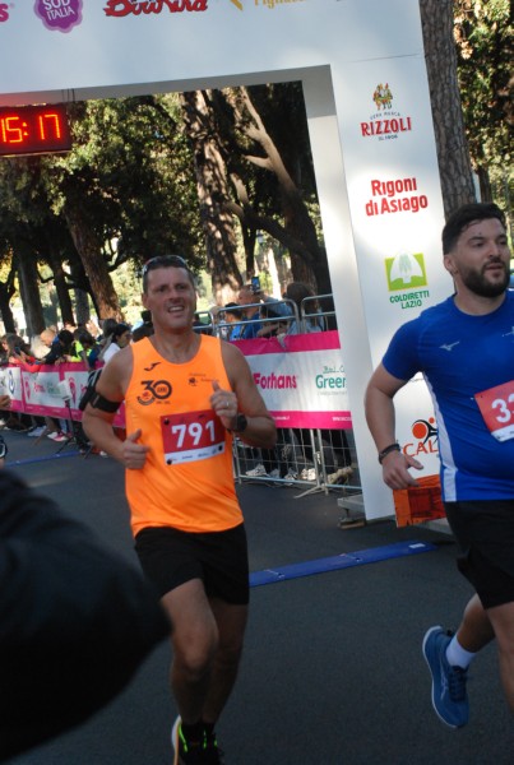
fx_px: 1278
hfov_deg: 22.7
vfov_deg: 33.3
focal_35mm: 60
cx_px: 257
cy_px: 382
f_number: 4.5
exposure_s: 1/500
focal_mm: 40
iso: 1000
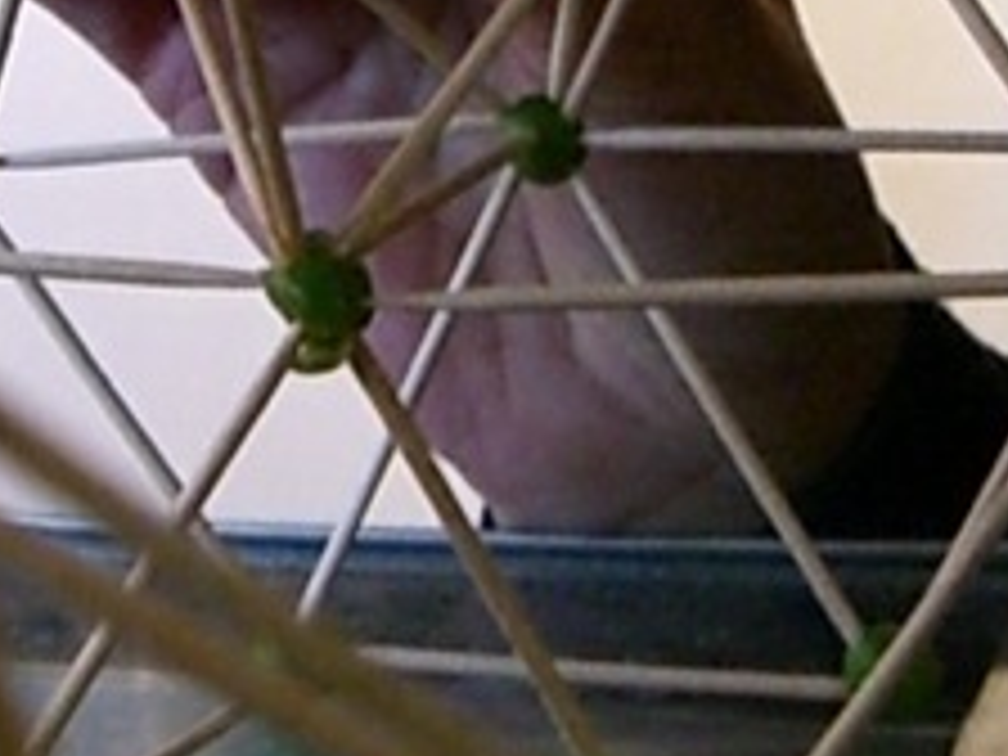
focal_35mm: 119
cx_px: 184
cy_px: -317
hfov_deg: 16.4
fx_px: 3465
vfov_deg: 12.0
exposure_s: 1/50
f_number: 2.7
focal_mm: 6.2
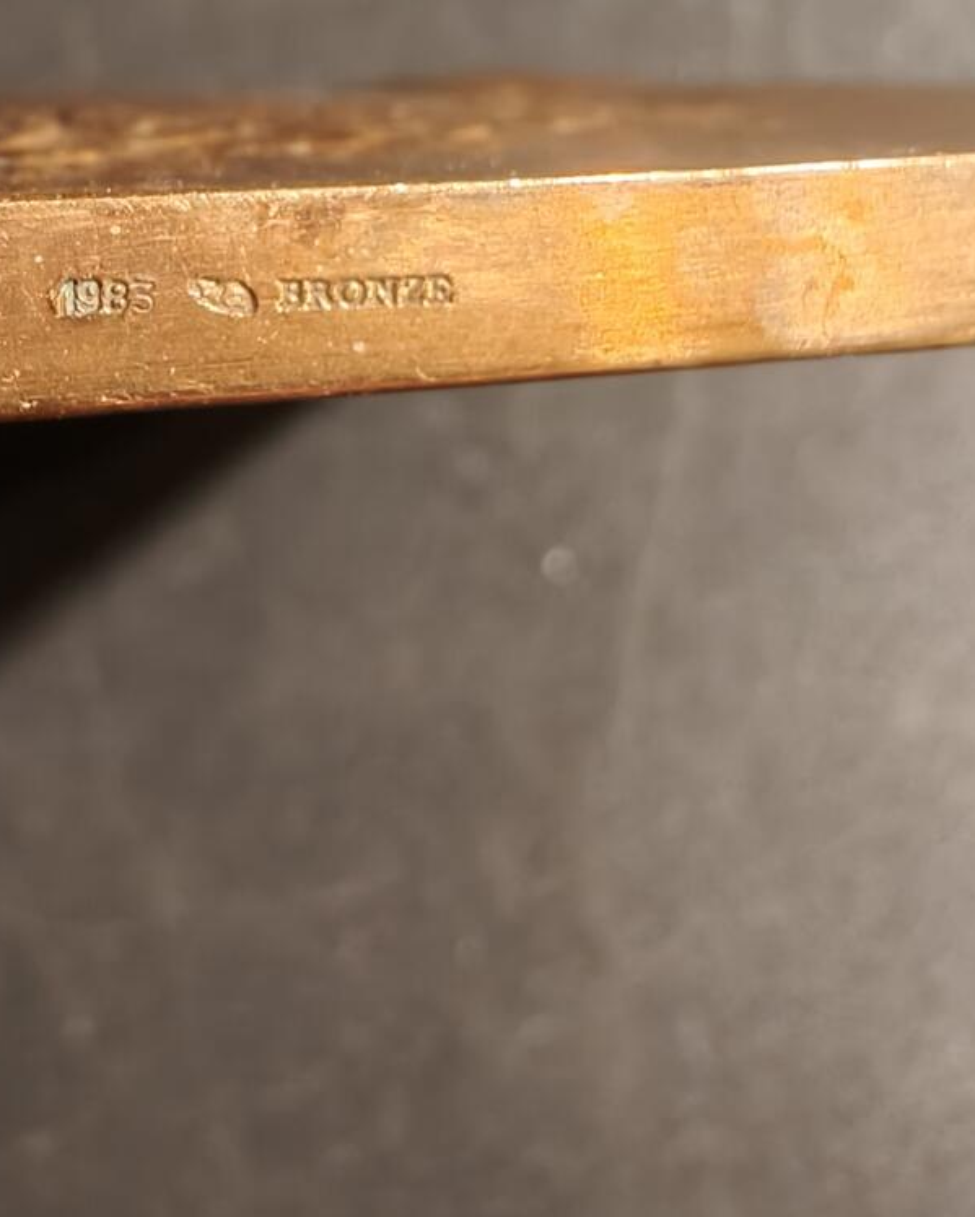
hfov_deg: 28.0
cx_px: 350
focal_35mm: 54
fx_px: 1947
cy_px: 565
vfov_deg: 34.7
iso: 250
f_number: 2
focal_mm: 2.32
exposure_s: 1/50
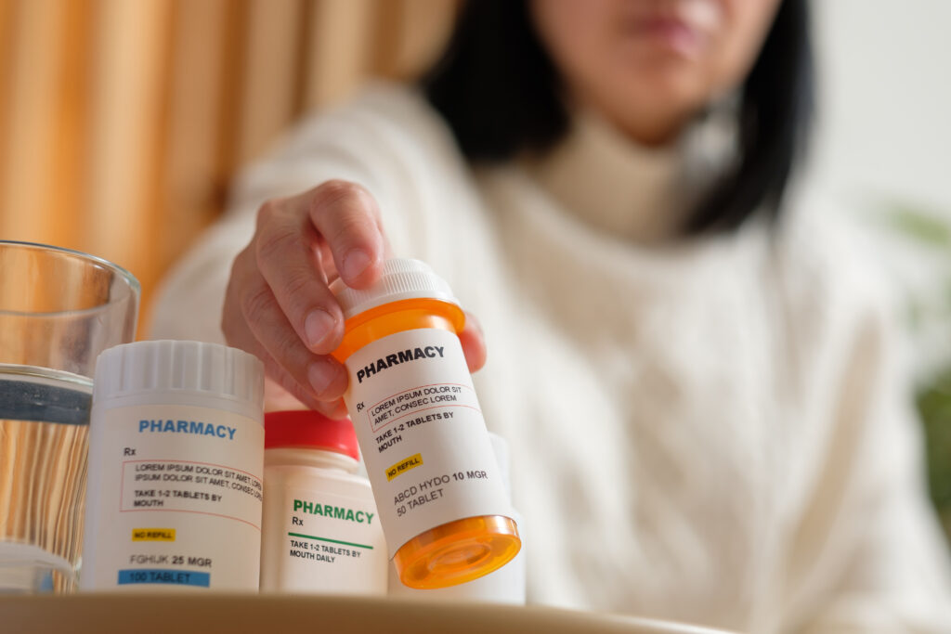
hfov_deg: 24.2
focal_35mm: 84
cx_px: 476
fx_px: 2219
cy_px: 317
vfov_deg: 16.3
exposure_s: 1/50
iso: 200
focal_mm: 56
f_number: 2.8
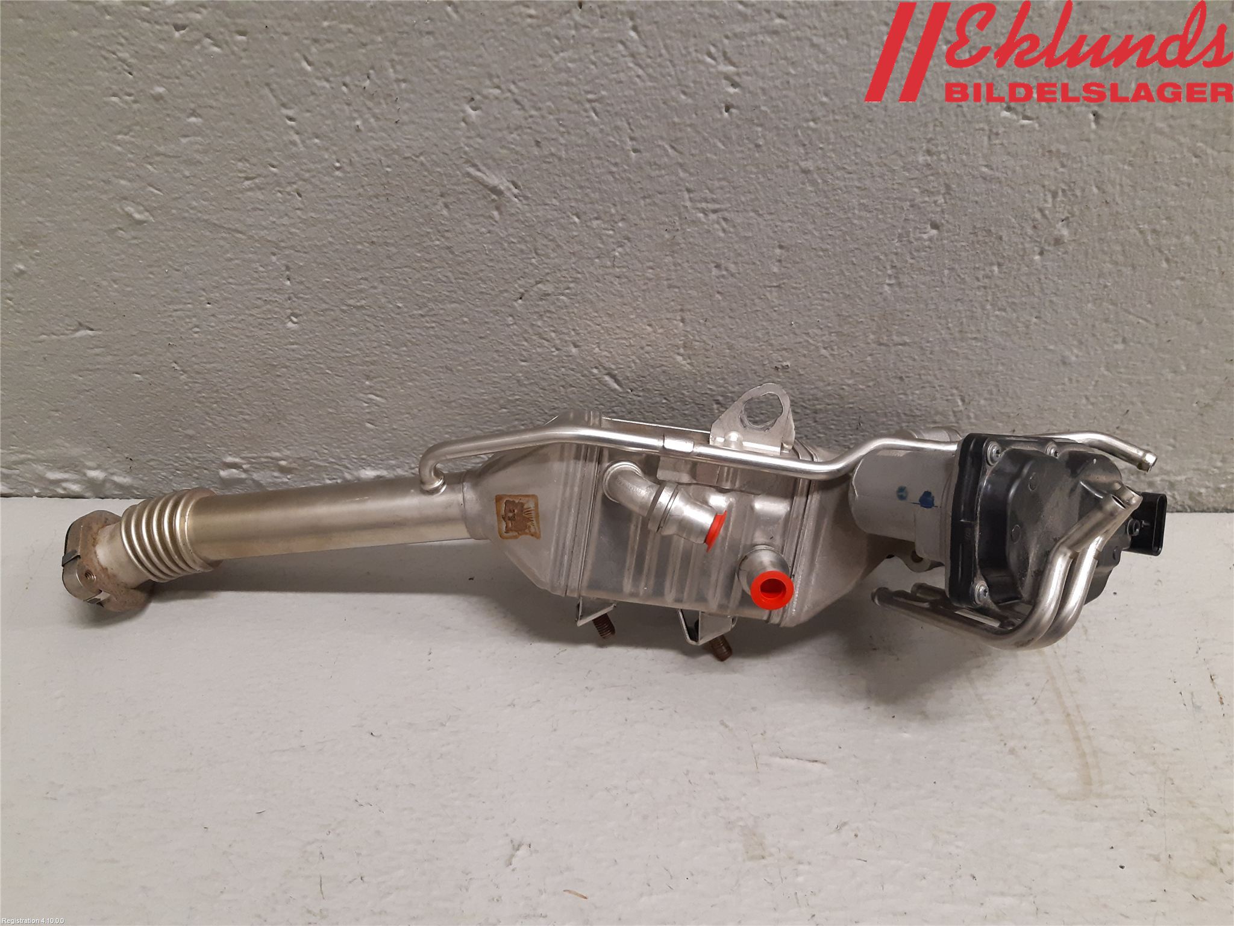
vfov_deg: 53.1
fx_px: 927
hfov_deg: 67.3
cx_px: 617
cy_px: 463
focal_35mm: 26
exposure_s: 1/50
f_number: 1.7
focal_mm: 3.93
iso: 200
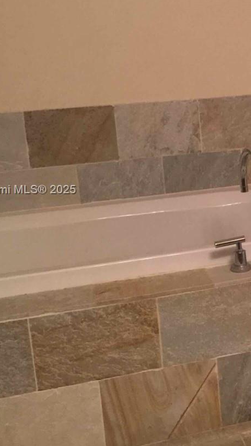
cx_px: 338
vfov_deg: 33.8
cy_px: 190
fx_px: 733
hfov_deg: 18.0
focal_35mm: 62
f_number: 2.2
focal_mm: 4.15
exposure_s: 1/15
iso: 125
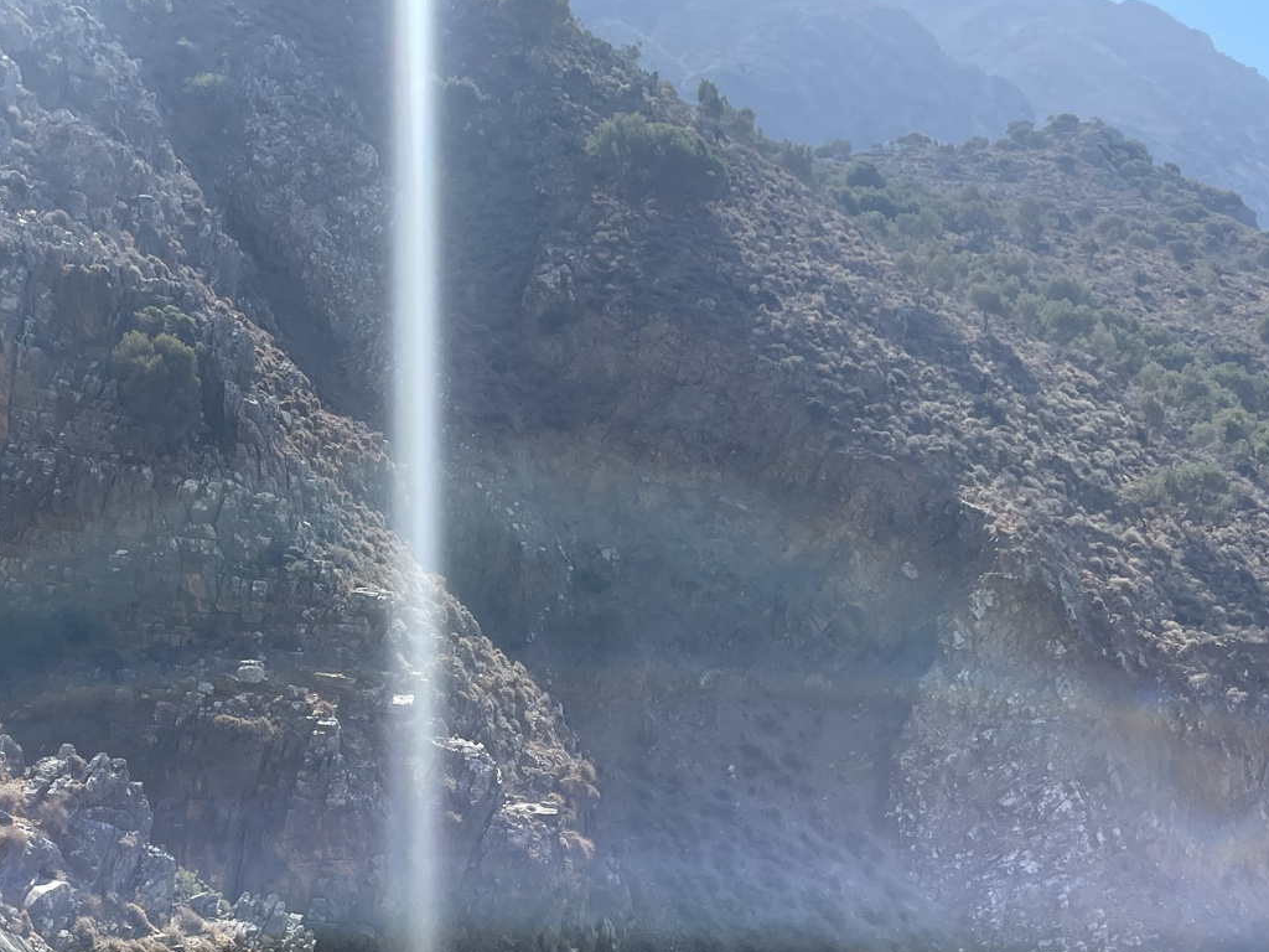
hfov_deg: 36.5
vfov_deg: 26.9
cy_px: 889
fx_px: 1906
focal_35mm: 52
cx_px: 433
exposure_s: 1/2132
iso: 32
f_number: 1.6
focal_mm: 4.2
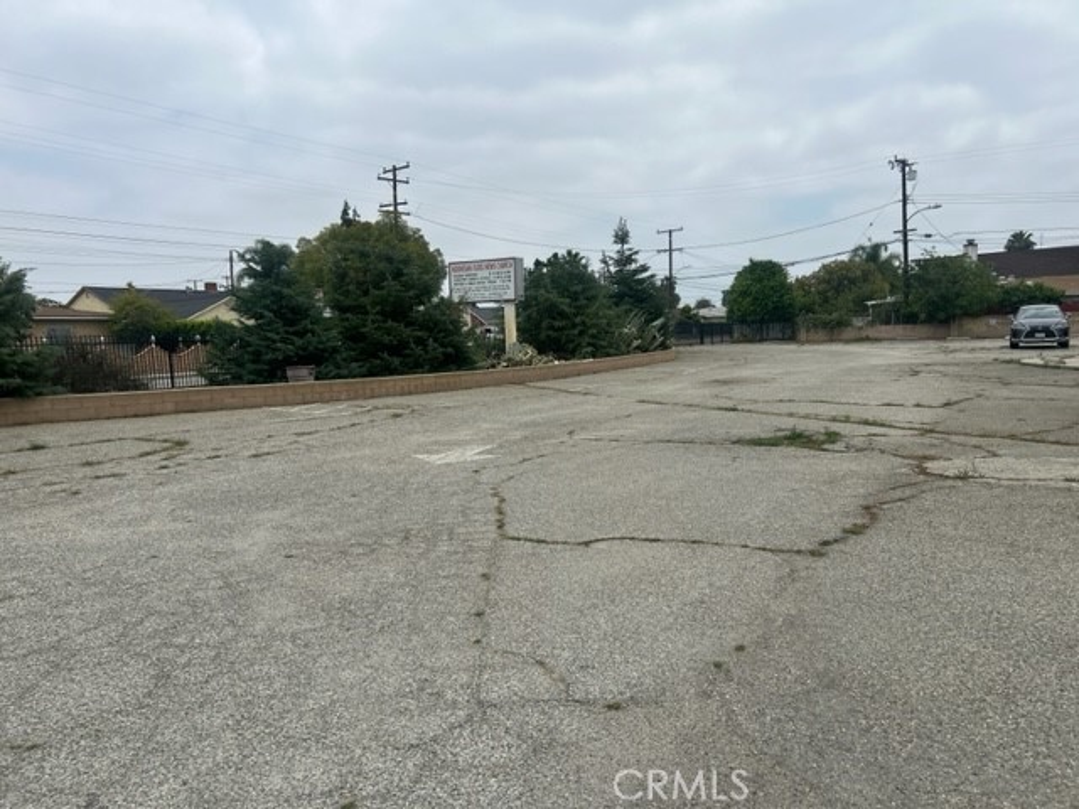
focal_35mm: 26
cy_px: 404
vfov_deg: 53.1
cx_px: 540
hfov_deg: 67.3
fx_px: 810
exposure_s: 1/7463
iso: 50
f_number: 1.5
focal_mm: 5.7
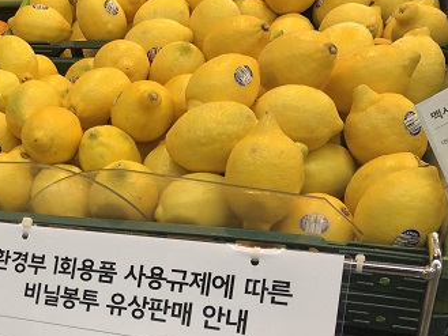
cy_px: 280
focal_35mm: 51
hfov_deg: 35.2
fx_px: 660
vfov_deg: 27.9
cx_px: 42
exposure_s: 1/30
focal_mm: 4
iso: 25
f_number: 1.8
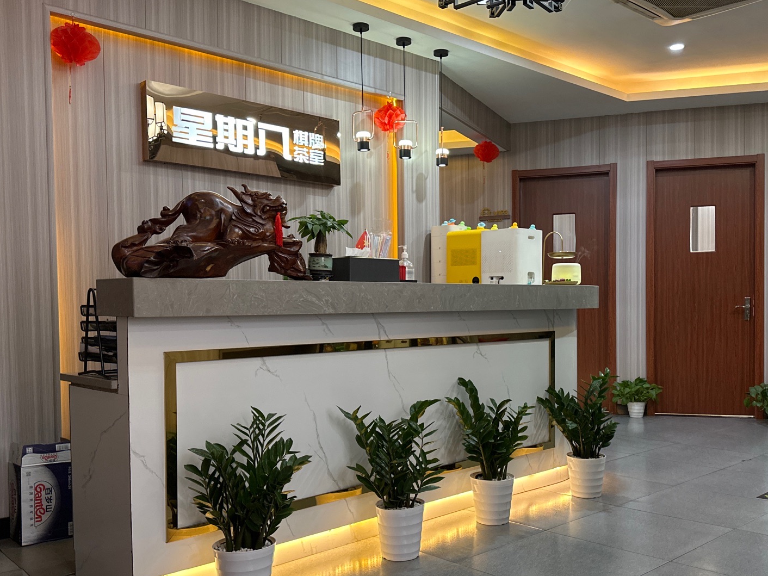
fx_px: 754
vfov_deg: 41.7
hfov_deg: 53.9
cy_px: 327
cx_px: 418
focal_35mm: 34
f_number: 1.78
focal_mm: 6.86
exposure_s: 1/50
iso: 250
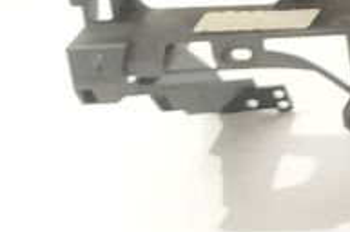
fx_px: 1699
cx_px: 1065
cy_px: -232
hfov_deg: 9.3
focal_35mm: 175
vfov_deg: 7.5
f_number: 1.79
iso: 225
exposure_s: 1/25
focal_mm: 4.71
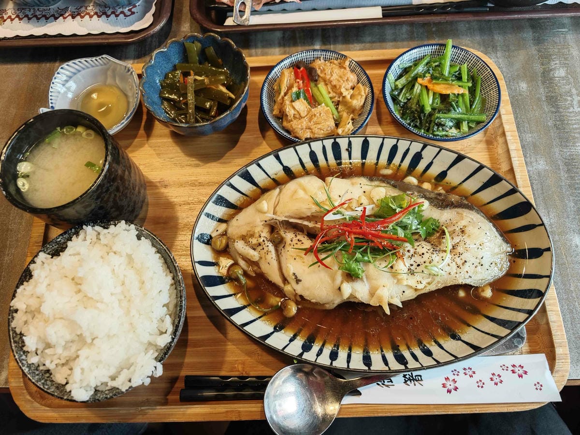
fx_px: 385
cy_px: 218
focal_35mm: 23
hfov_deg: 73.9
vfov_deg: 58.9
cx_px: 290
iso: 500
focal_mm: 8.72
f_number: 2.8
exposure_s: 1/60.1
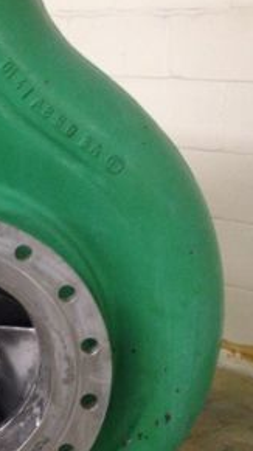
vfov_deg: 25.2
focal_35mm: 84
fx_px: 1005
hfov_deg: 14.0
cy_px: 304
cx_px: -33
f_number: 2.4
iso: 200
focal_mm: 4.28
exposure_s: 1/20
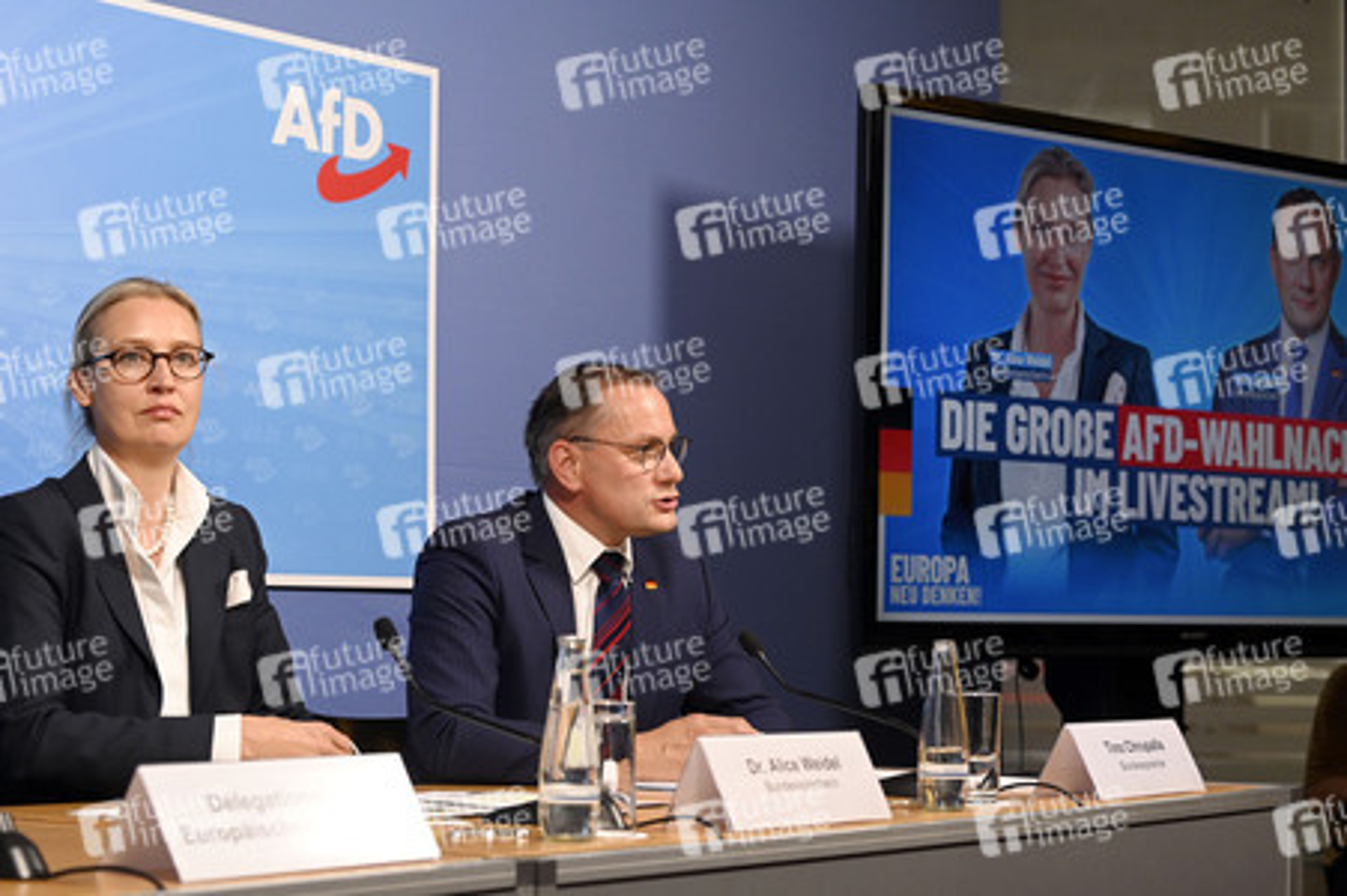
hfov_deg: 28.9
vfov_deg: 19.4
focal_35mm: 70
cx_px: 674
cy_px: 448
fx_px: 2617
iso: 3200
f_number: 6.3
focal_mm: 70
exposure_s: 1/500
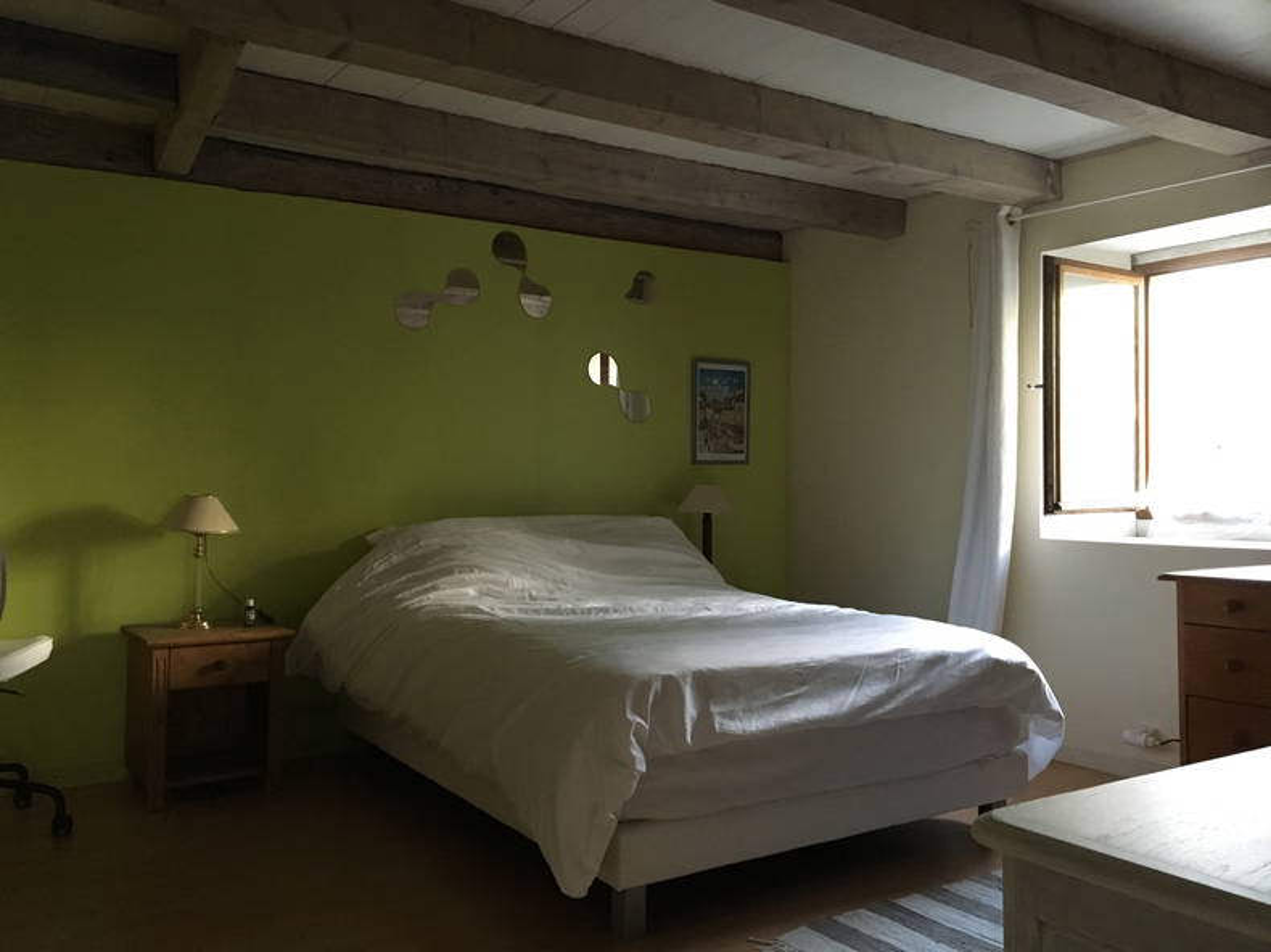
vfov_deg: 48.2
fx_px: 1064
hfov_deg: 61.7
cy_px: 476
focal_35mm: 29
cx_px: 636
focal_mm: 4.15
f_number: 2.2
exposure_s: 1/17
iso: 250
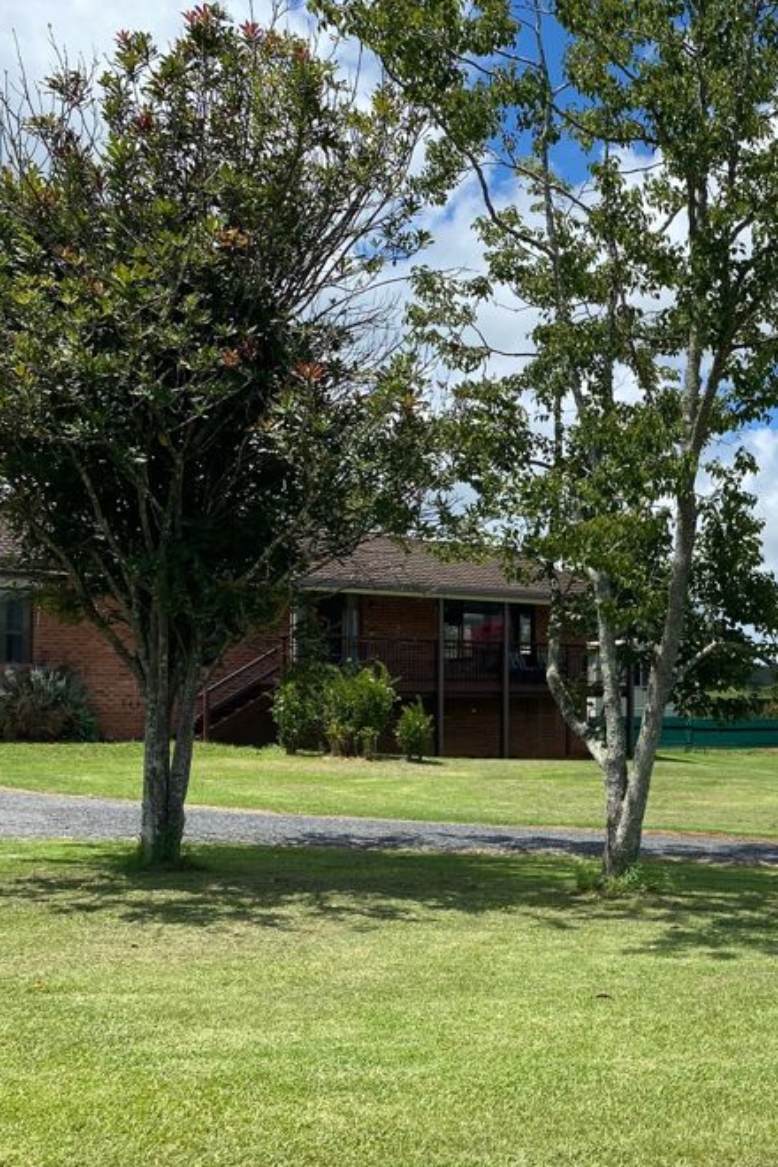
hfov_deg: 30.5
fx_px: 1329
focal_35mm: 41
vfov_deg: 47.3
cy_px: 656
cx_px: 760
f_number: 1.8
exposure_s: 1/3846
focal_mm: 4.25
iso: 32
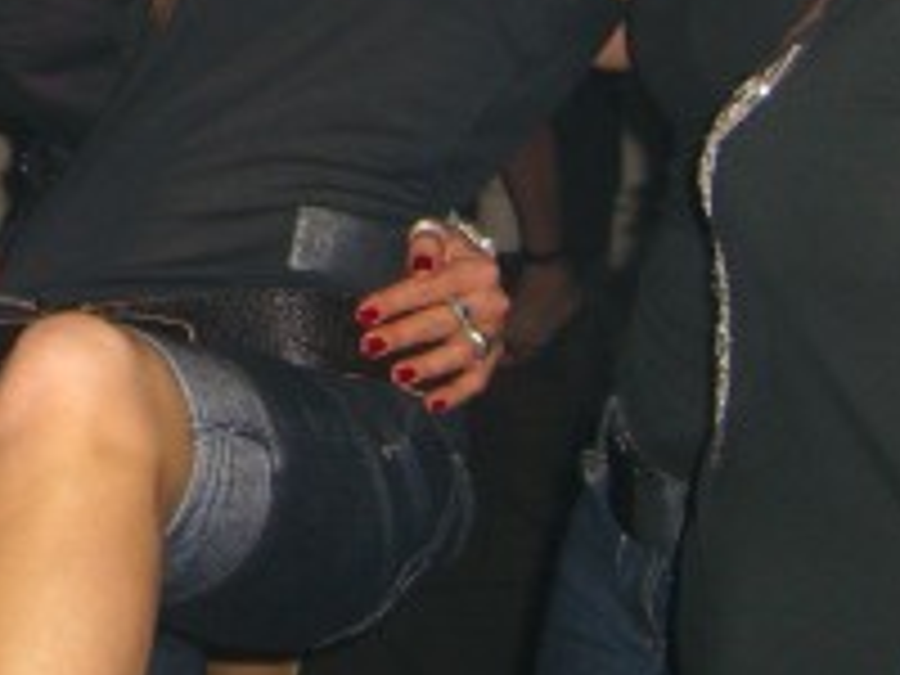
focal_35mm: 114
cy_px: -140
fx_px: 2964
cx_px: -171
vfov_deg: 12.7
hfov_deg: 16.6
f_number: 2.8
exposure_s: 1/60
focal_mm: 7.9
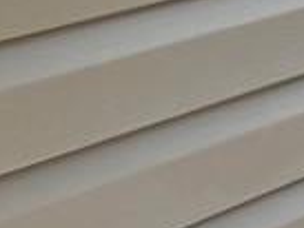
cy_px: 60
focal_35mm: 179
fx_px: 1573
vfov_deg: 8.3
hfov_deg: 9.3
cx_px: 848
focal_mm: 6.76
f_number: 1.78
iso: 100
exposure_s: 1/1812
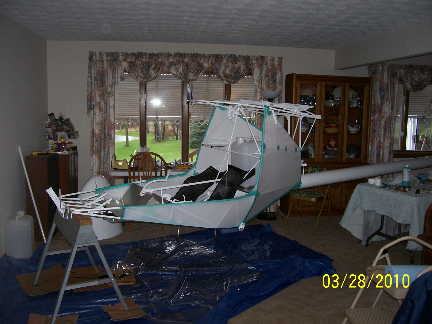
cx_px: 216
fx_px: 424
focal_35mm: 34
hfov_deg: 54.0
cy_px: 162
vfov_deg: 41.8
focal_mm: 5.6
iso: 80
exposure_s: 1/64
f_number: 2.7
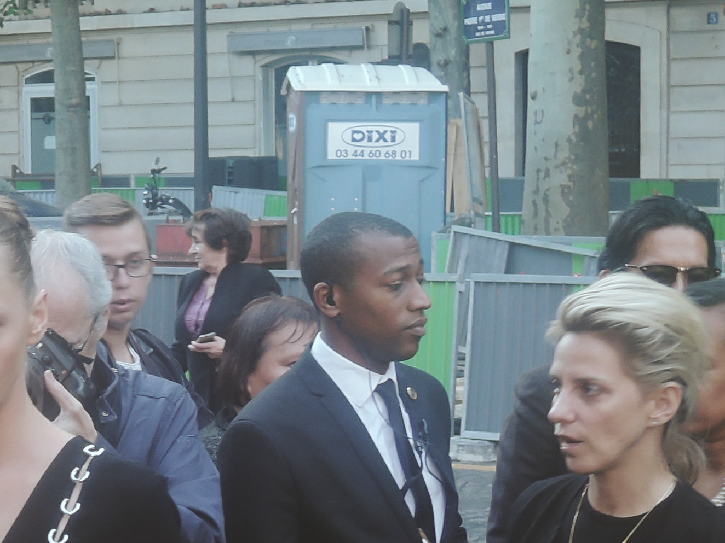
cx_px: -101
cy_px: 462
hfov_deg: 14.1
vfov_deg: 10.9
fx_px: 2848
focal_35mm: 136
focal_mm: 9.6
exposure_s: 1/30
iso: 110
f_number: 3.4
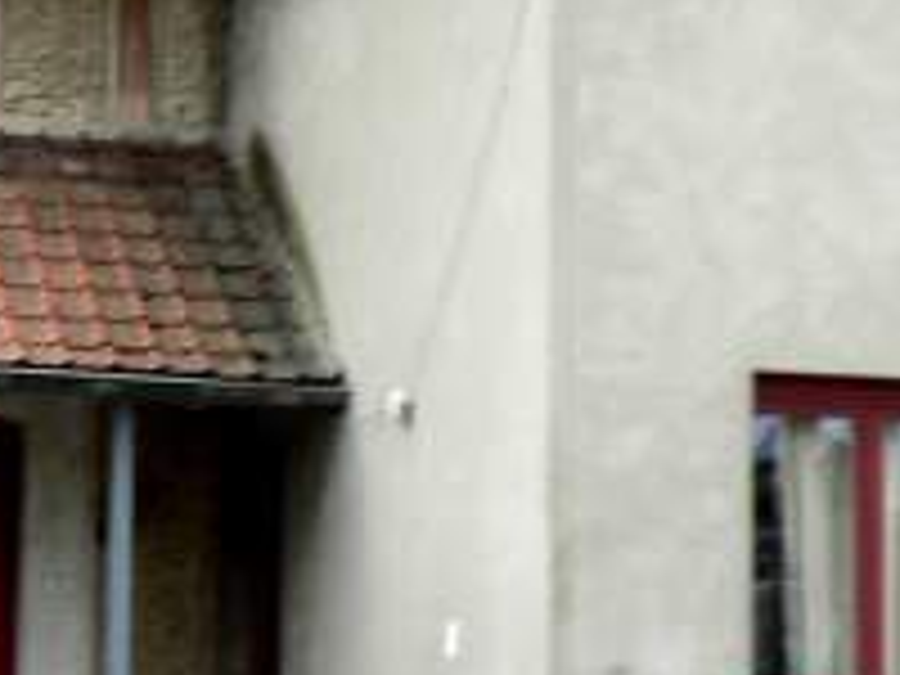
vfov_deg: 11.2
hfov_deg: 14.8
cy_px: 259
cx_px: 162
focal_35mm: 132
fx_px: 3432
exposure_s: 1/160
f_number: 5.6
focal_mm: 8
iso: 80
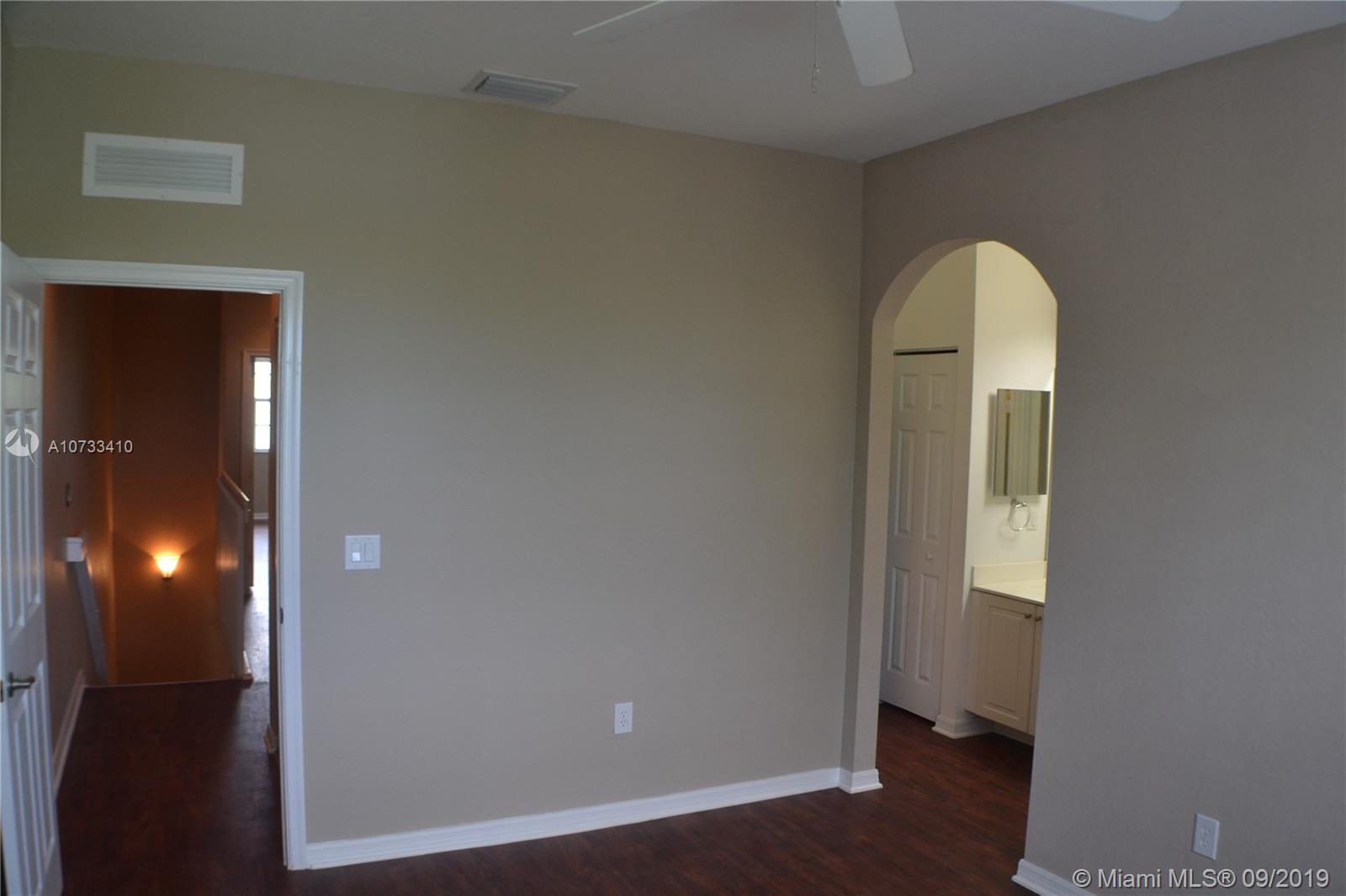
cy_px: 448
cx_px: 673
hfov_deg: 57.2
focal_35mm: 33
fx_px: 1233
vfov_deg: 40.0
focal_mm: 22
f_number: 4
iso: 500
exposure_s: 1/60
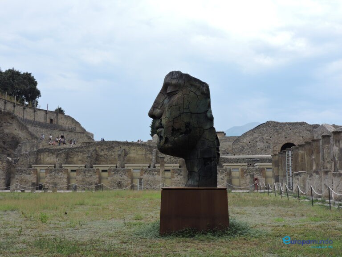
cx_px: 171
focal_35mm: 47
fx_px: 464
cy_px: 128
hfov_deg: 40.4
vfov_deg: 30.9
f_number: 3.5
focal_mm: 8.4
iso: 100
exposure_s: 1/500
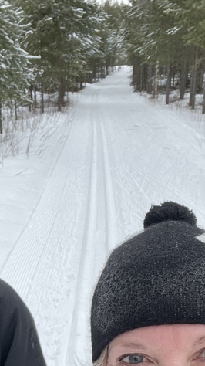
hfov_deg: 22.2
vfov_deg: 38.2
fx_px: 513
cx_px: 29
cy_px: 276
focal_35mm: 53
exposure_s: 1/121
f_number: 2.2
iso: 80
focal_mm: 2.71
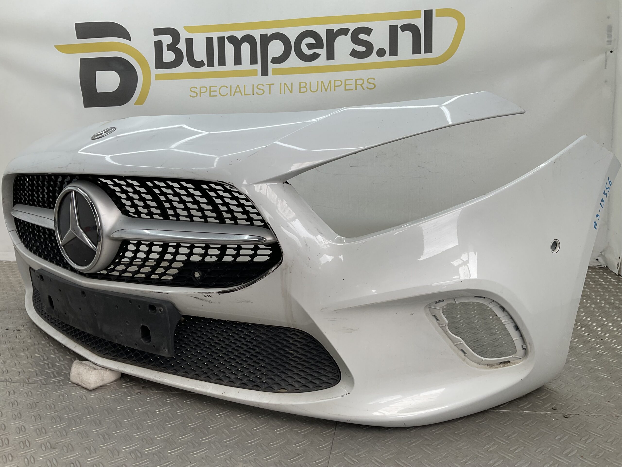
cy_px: 234
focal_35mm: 29
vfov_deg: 48.2
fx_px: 521
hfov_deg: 61.7
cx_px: 311
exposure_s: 1/140
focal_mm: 3
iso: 16
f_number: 1.8
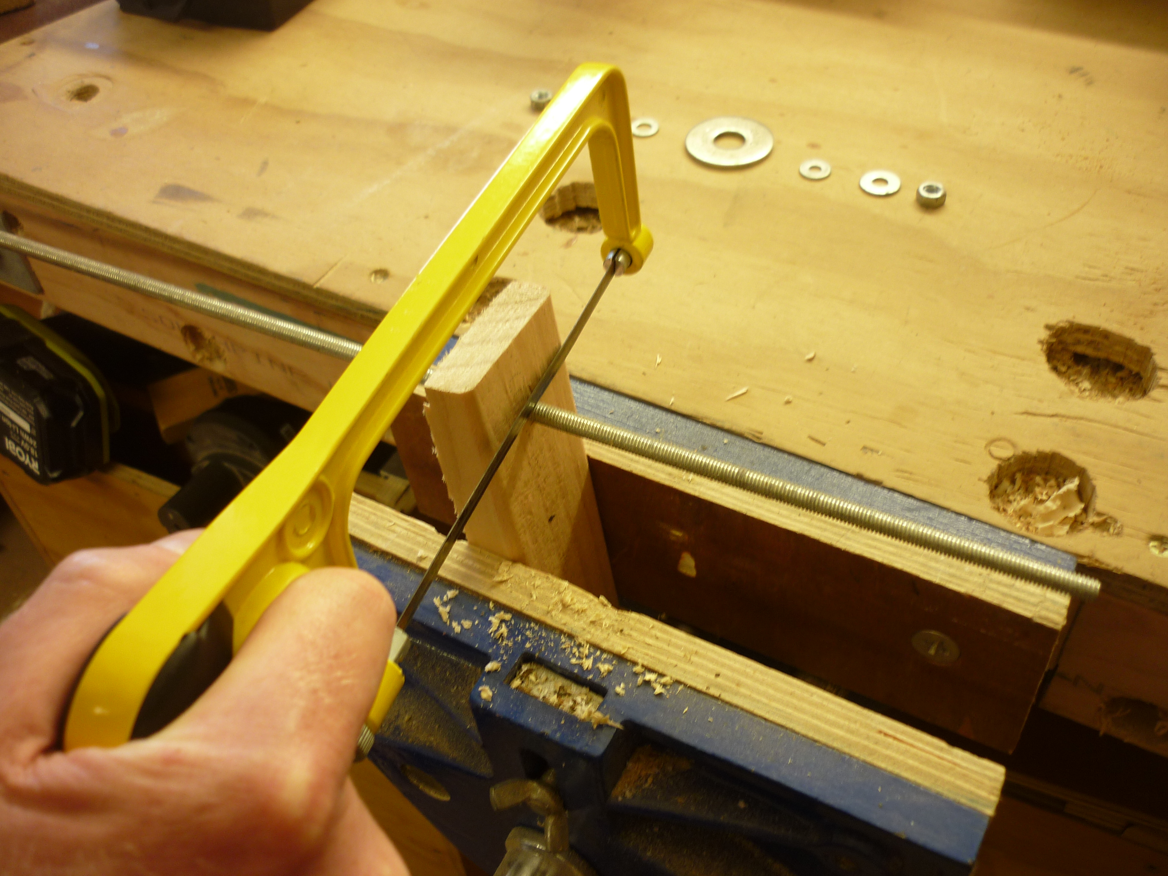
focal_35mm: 33
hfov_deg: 55.4
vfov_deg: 42.9
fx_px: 1113
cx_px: 584
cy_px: 438
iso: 100
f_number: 2.8
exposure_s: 1/30
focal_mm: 5.5
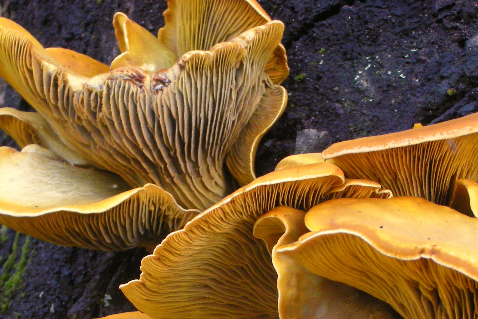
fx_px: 1527
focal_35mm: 115
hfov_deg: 17.8
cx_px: 212
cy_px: 323
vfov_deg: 11.8
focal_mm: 10.1
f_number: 3.7
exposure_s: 1/17.2
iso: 200
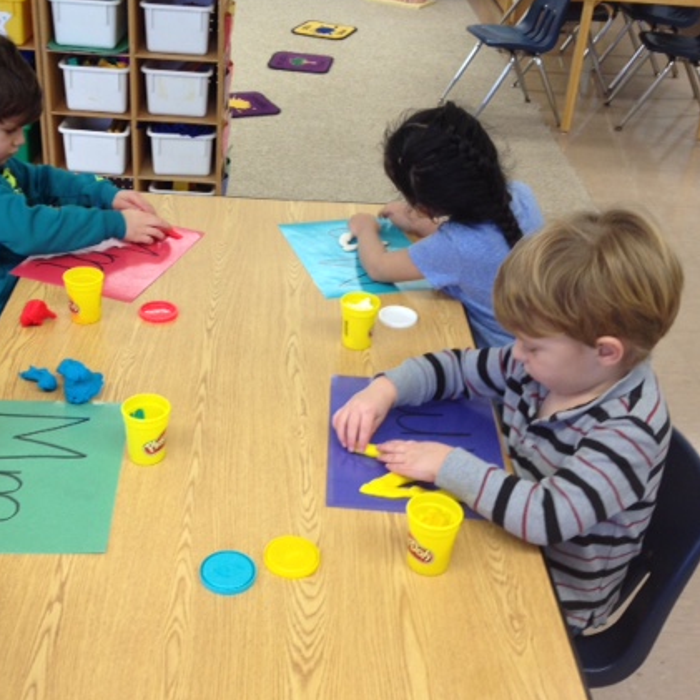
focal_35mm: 47
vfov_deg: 36.1
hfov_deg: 35.9
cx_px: 274
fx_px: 1075
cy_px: 348
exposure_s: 1/20
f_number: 2.4
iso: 50
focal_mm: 4.28
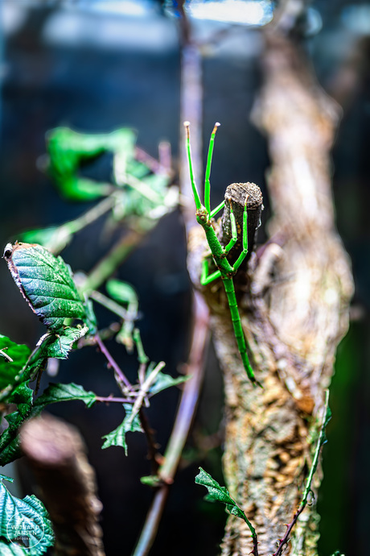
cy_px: 278
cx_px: 185
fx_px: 1310
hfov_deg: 16.1
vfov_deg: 23.9
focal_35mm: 85
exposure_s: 1/320
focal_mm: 85
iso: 400
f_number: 2
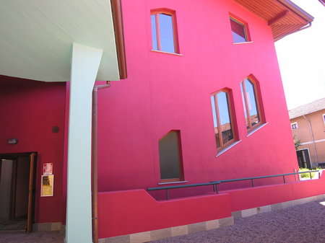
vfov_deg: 56.8
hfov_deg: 71.6
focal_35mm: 24
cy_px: 122
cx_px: 162
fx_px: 225
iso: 50
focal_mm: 6.1
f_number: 3.6
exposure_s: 1/61.4
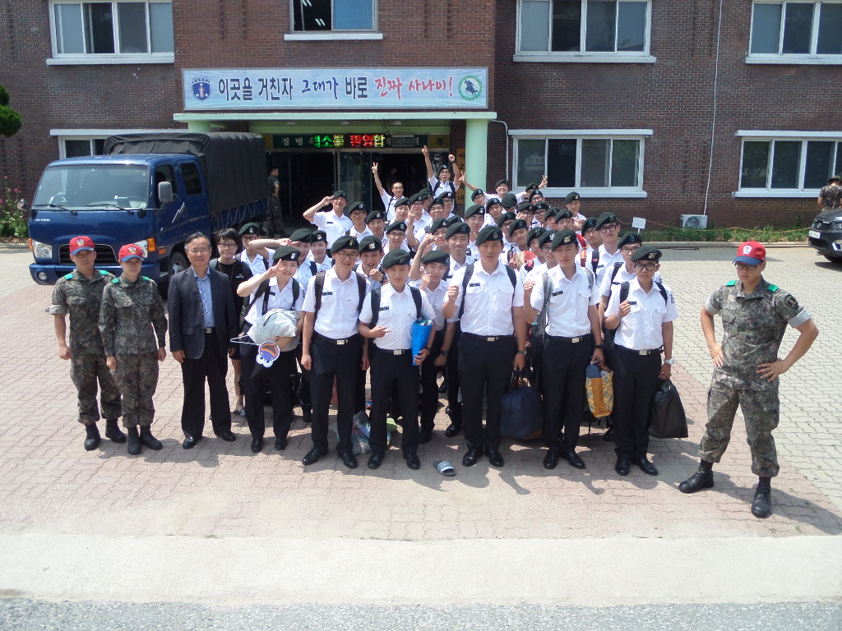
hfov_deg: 56.8
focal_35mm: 32
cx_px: 421
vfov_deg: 44.2
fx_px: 778
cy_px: 316
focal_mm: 5.3
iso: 80
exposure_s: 1/500
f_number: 3.4
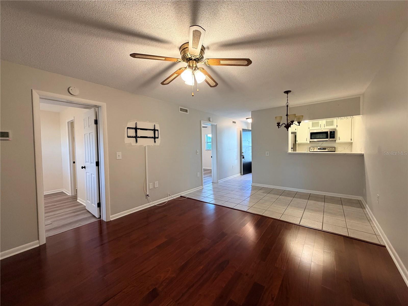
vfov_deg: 85.7
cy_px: 153
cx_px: 204
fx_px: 165
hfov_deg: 102.1
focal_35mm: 14
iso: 250
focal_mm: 2.22
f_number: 2.2
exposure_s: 1/60
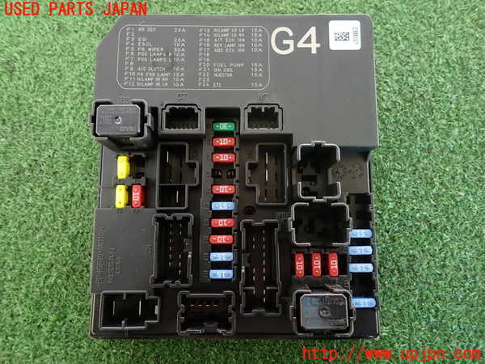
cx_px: 242
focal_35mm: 25
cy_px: 182
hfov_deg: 69.4
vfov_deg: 54.9
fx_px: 350
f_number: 2
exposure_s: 1/60
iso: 125
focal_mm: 4.5
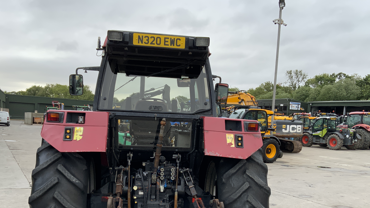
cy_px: 150
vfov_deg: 30.8
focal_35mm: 38
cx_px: 183
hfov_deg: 52.8
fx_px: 373
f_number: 1.8
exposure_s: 1/238
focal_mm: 3
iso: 16
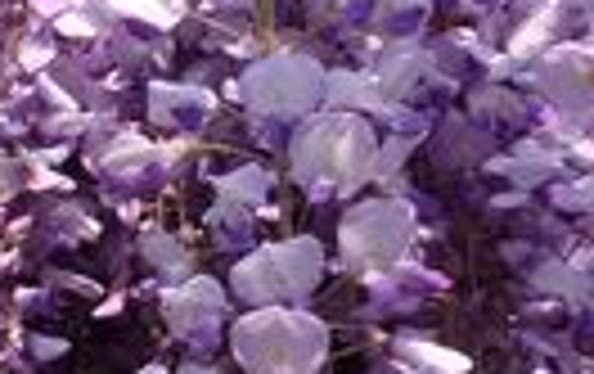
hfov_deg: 15.6
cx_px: -194
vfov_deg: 10.4
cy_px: 149
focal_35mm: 127
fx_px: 2059
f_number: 4
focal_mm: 5.9
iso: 100
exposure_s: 1/200
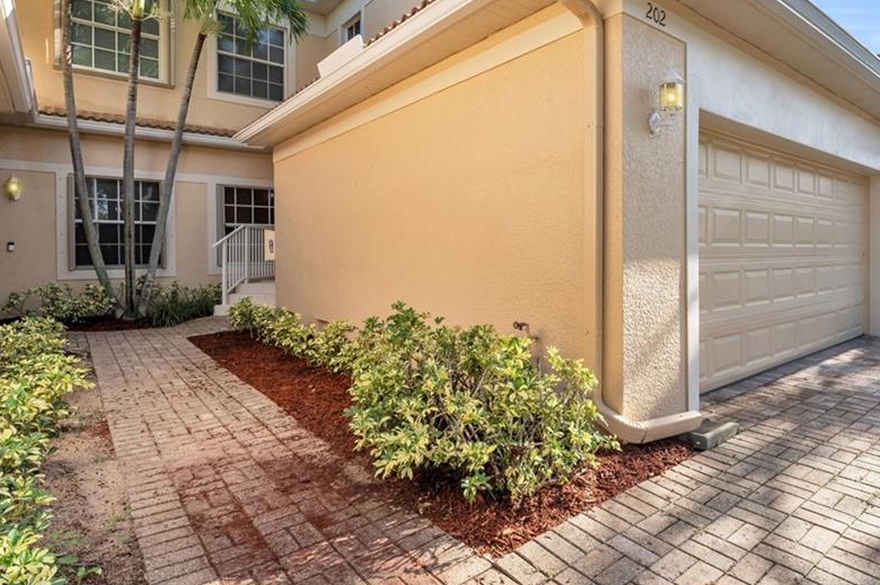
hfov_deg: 80.6
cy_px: 255
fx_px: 513
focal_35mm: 21
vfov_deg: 59.2
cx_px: 512
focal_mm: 16
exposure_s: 1/125
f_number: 9
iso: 200
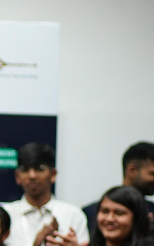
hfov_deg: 7.6
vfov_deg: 13.8
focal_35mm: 151
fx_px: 1014
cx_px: -309
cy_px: 196
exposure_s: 1/200
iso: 2000
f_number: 1.4
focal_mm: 35
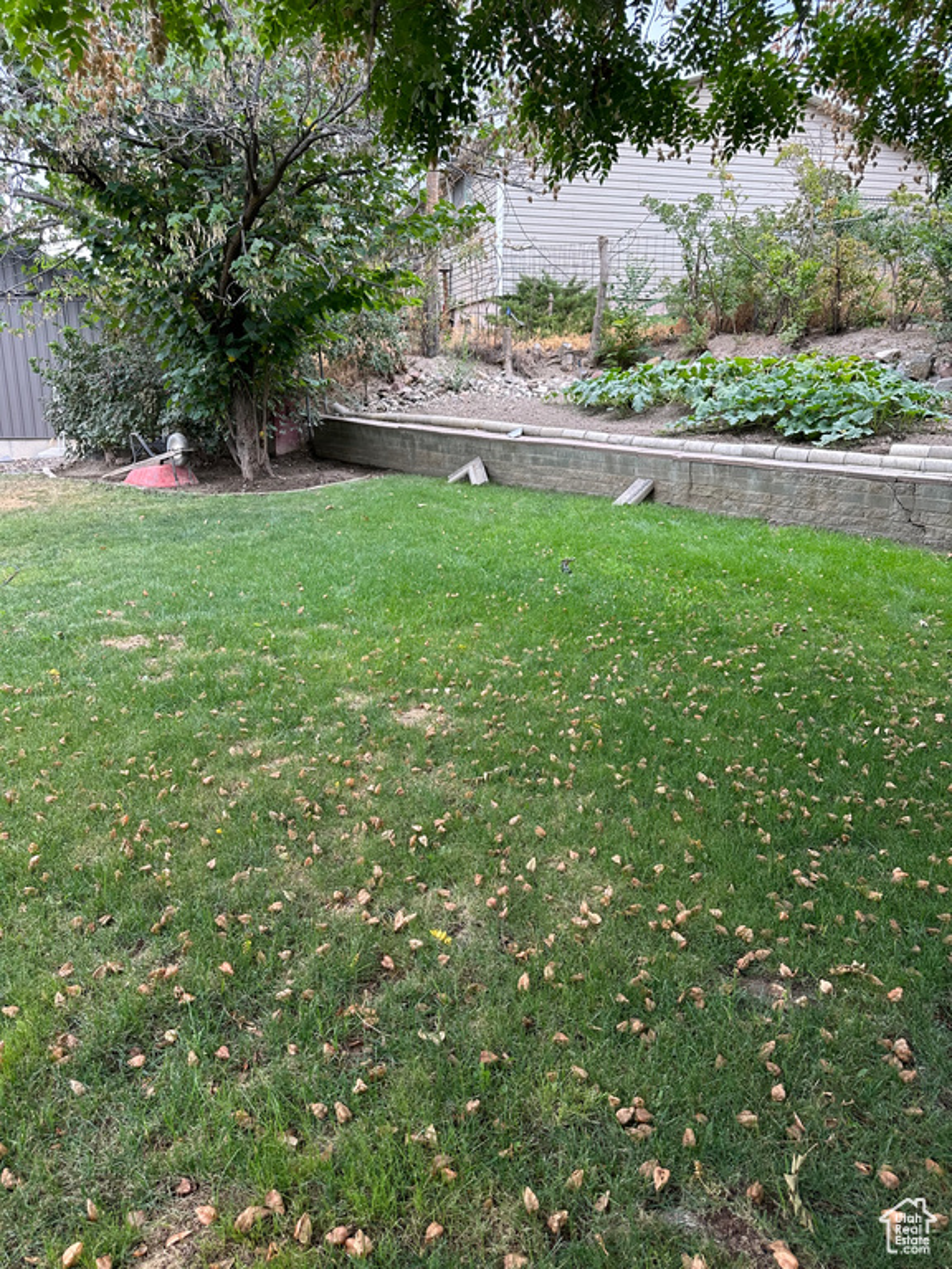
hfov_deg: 56.8
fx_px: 880
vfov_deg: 71.6
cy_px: 634
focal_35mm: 24
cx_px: 476
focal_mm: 6.86
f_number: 1.78
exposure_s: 1/311
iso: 80
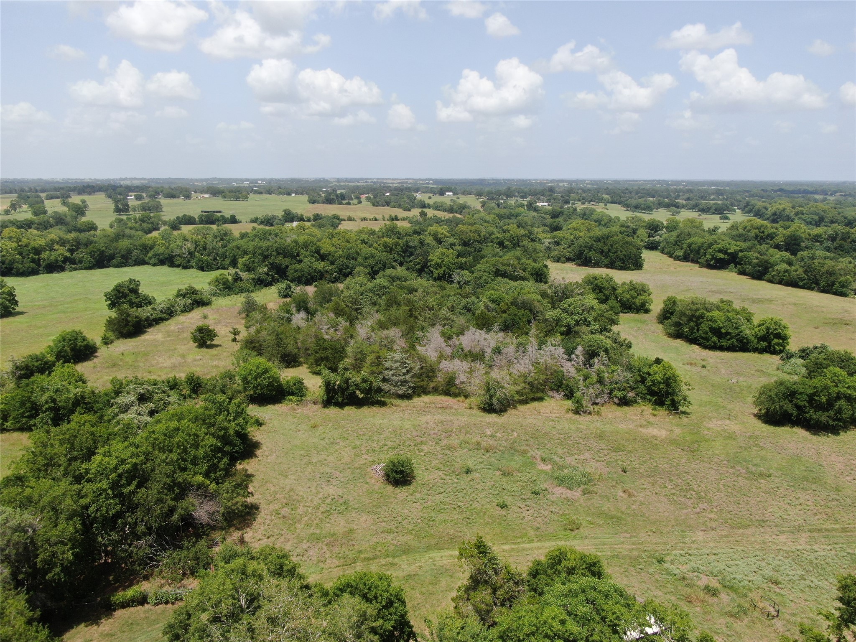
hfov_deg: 71.6
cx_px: 428
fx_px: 593
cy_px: 321
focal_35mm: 24
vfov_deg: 56.8
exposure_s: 1/1250
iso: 100
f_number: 2.8
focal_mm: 4.39
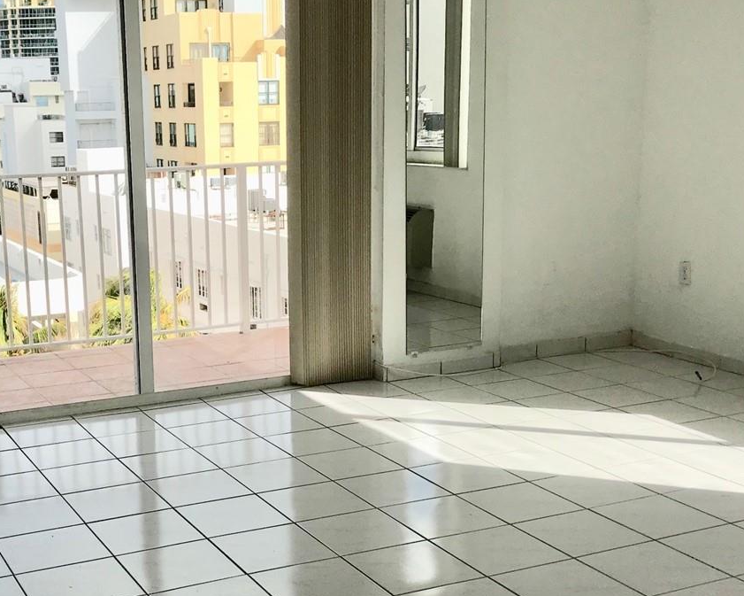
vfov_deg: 29.1
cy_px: 359
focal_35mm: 52
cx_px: 238
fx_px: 1145
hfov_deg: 35.6
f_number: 1.8
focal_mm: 3.99
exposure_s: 1/1953
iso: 20
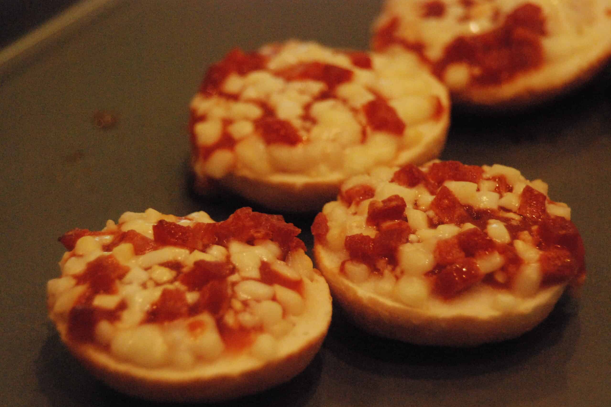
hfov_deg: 6.8
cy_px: 204
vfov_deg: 4.6
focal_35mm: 301
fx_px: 5108
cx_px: 306
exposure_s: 1/160
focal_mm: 200
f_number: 5.6
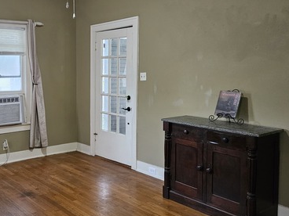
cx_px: 82
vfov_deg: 35.8
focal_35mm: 40
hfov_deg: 45.6
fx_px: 334
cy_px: 81
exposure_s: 1/120
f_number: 1.8
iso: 1000
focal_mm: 5.4
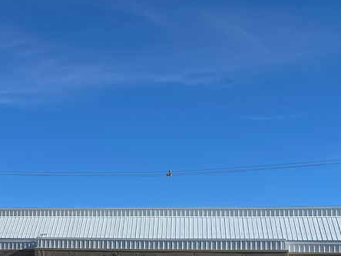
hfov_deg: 24.6
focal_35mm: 75
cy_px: 262
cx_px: -12
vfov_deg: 19.0
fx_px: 739
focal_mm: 5.1
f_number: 1.6
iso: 50
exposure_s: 1/5319
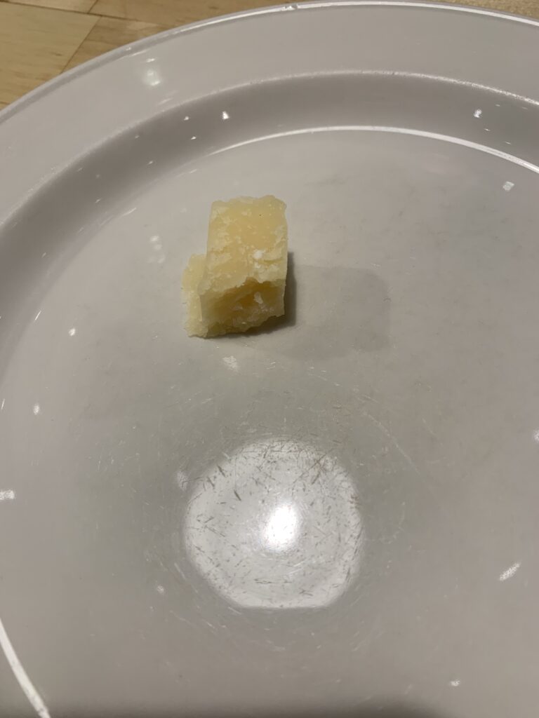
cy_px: 359
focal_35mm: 26
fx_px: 540
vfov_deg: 67.3
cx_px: 270
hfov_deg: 53.1
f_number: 1.8
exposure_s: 1/60
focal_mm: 4.25
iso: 80
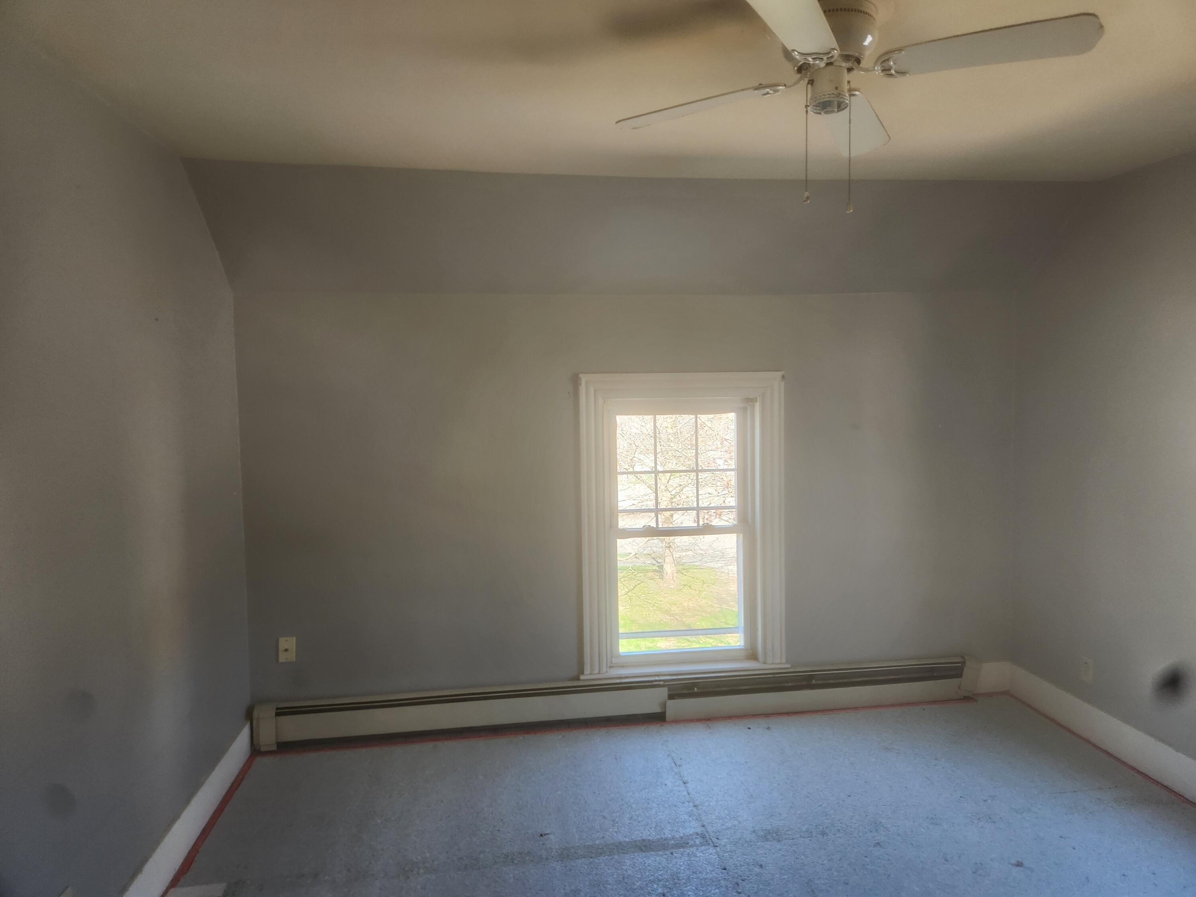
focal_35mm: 23
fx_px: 795
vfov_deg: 58.9
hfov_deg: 73.9
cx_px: 598
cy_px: 448
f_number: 1.8
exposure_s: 1/180
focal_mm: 5.4
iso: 125
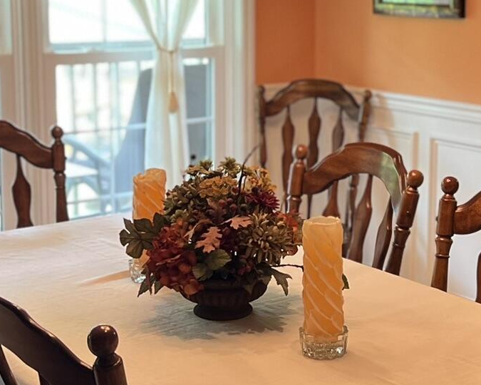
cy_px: 138
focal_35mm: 77
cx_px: 304
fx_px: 1096
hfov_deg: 24.7
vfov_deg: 19.9
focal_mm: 5.7
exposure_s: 1/60
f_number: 1.5
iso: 200
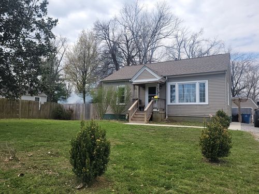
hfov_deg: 67.3
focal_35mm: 26
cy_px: 97
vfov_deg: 53.1
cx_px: 130
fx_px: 195
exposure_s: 1/1737
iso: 40
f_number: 1.8
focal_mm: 5.4
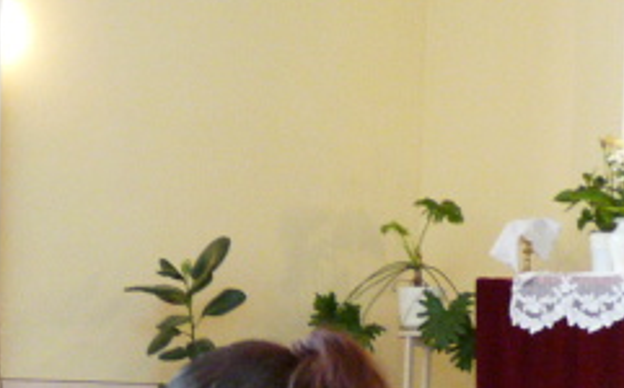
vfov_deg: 13.6
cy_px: 458
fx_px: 1580
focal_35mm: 93
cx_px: 254
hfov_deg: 22.3
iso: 400
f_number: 2.8
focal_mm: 4.8
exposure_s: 1/40
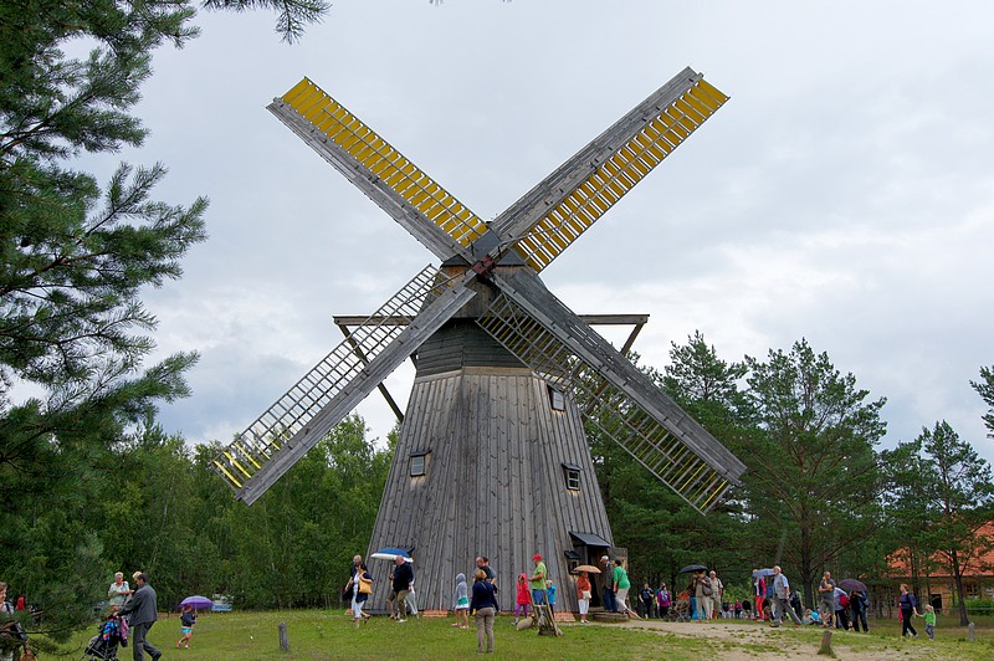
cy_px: 330
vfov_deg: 36.8
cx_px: 497
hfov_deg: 53.2
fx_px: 993
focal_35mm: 36
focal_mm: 24
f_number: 9
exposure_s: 1/320
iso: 200
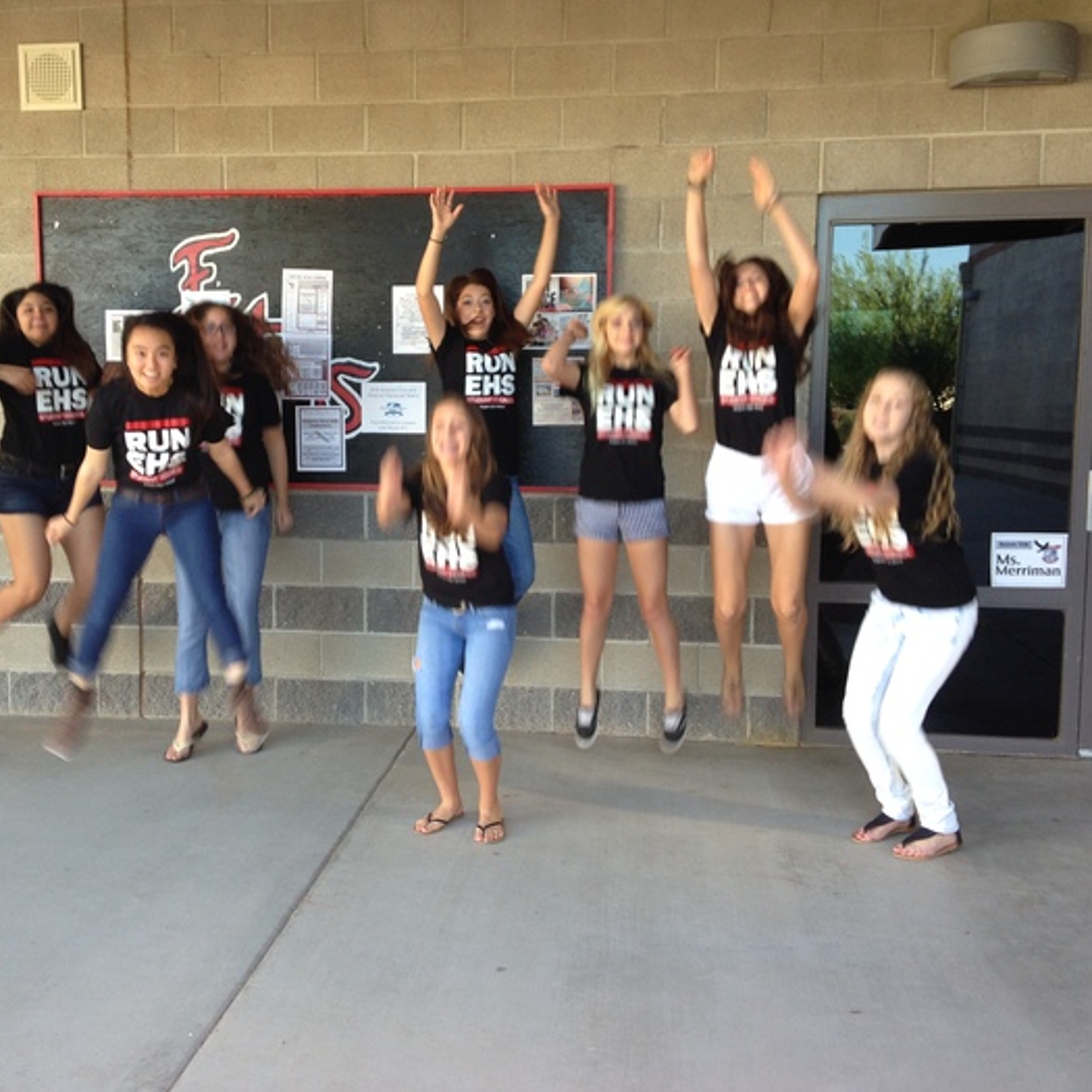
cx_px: 453
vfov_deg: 41.9
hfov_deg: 41.7
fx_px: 1428
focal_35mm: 40
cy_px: 532
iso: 64
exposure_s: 1/60
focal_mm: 4.12
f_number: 2.4
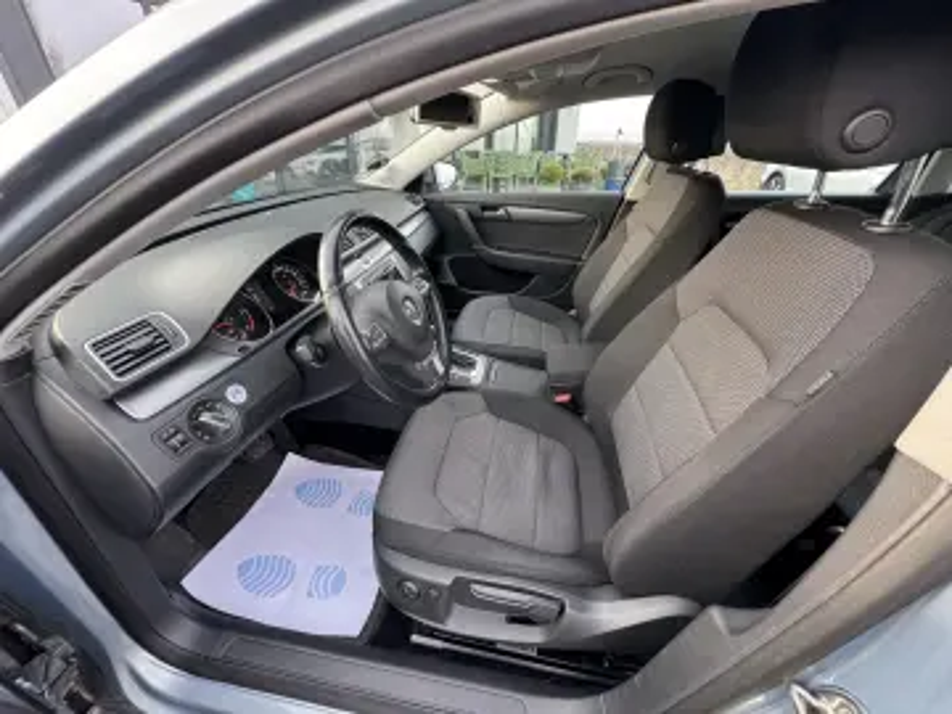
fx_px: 385
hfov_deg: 102.1
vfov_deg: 85.7
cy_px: 357
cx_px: 476
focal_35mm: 14
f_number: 2.2
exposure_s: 1/99
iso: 250
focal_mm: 2.22
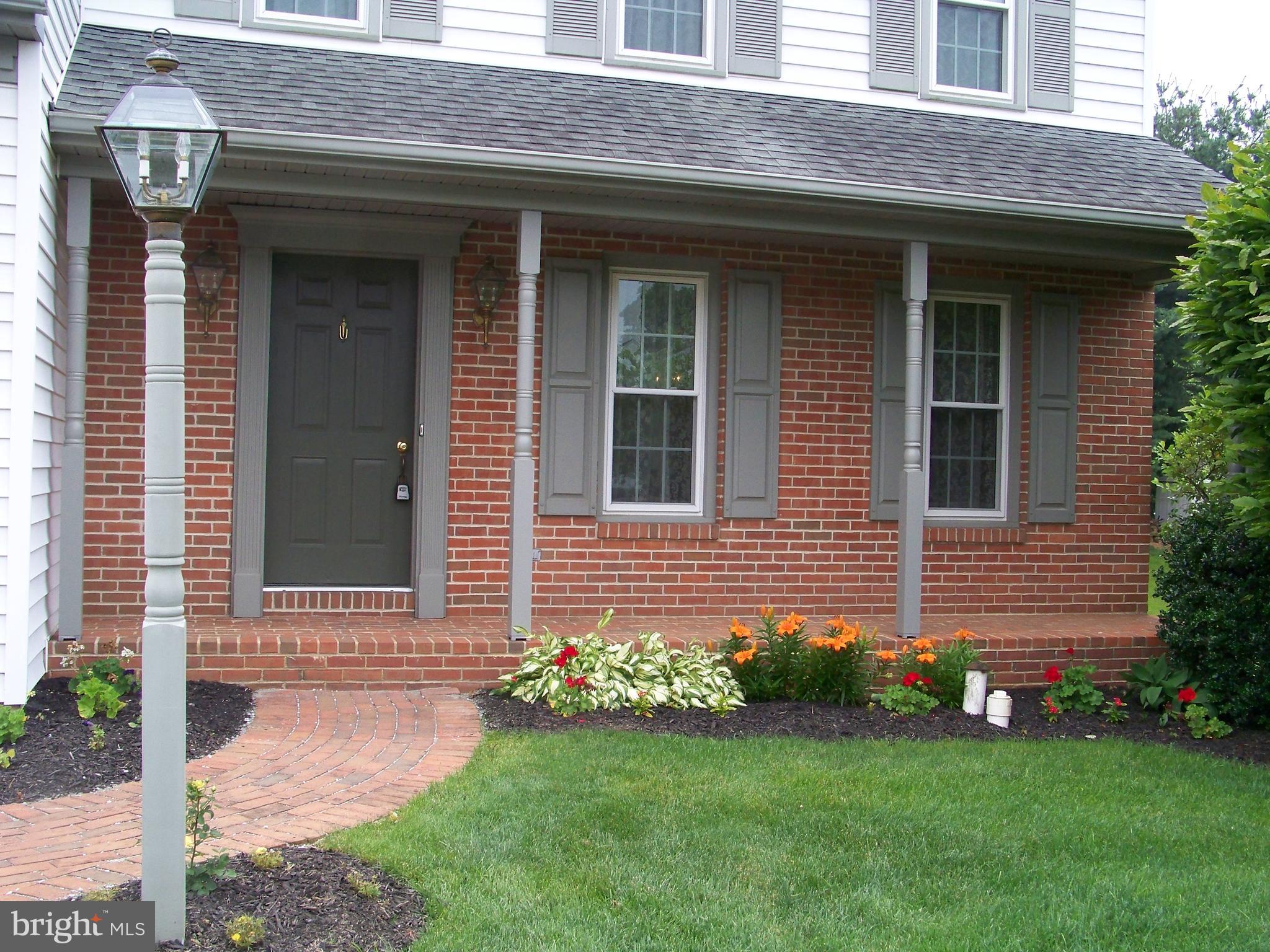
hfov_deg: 50.1
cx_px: 635
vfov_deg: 38.7
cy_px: 476
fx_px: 1357
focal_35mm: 37
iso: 200
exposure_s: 1/500
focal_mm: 6.75
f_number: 4
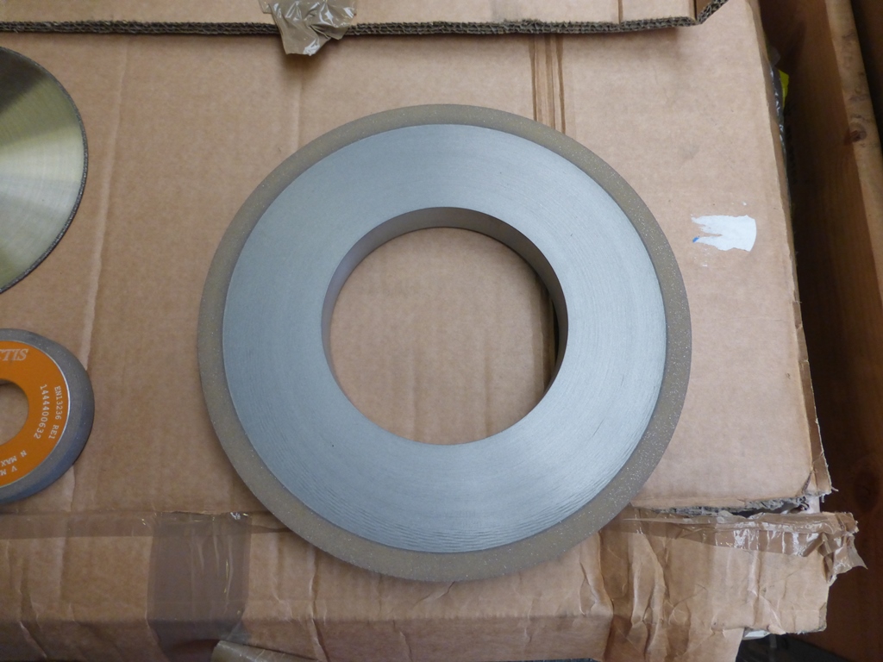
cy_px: 331
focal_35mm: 24
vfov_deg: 56.8
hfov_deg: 71.6
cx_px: 442
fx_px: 612
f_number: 3.3
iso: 250
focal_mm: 4.3
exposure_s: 1/60
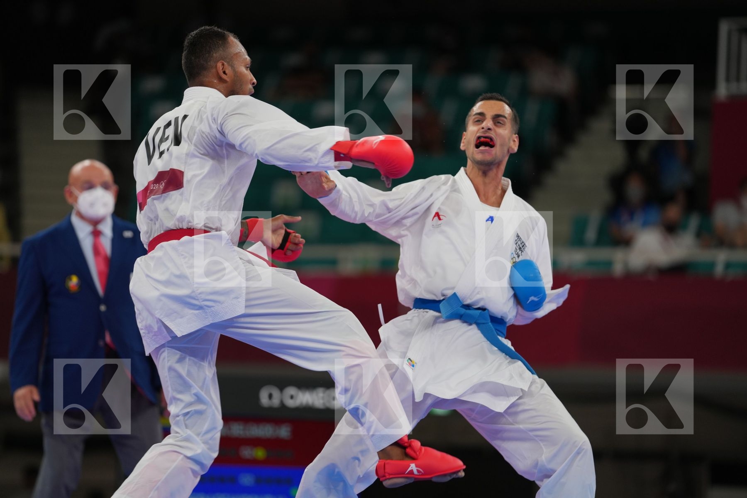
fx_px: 4150
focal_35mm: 200
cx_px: 374
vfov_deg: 6.9
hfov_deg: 10.3
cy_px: 249
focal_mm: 200
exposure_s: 1/1000
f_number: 2.8
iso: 500
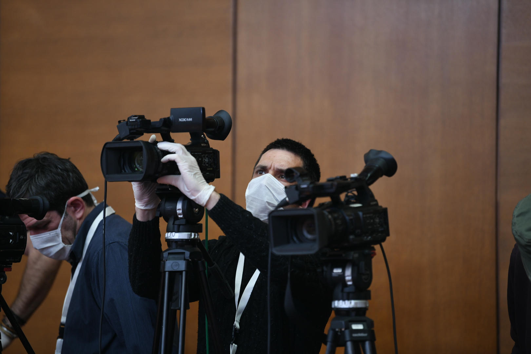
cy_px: 177
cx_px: 266
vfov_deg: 7.6
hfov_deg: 11.4
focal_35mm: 180
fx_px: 2655
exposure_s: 1/100
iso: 1000
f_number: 2.8
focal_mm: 180
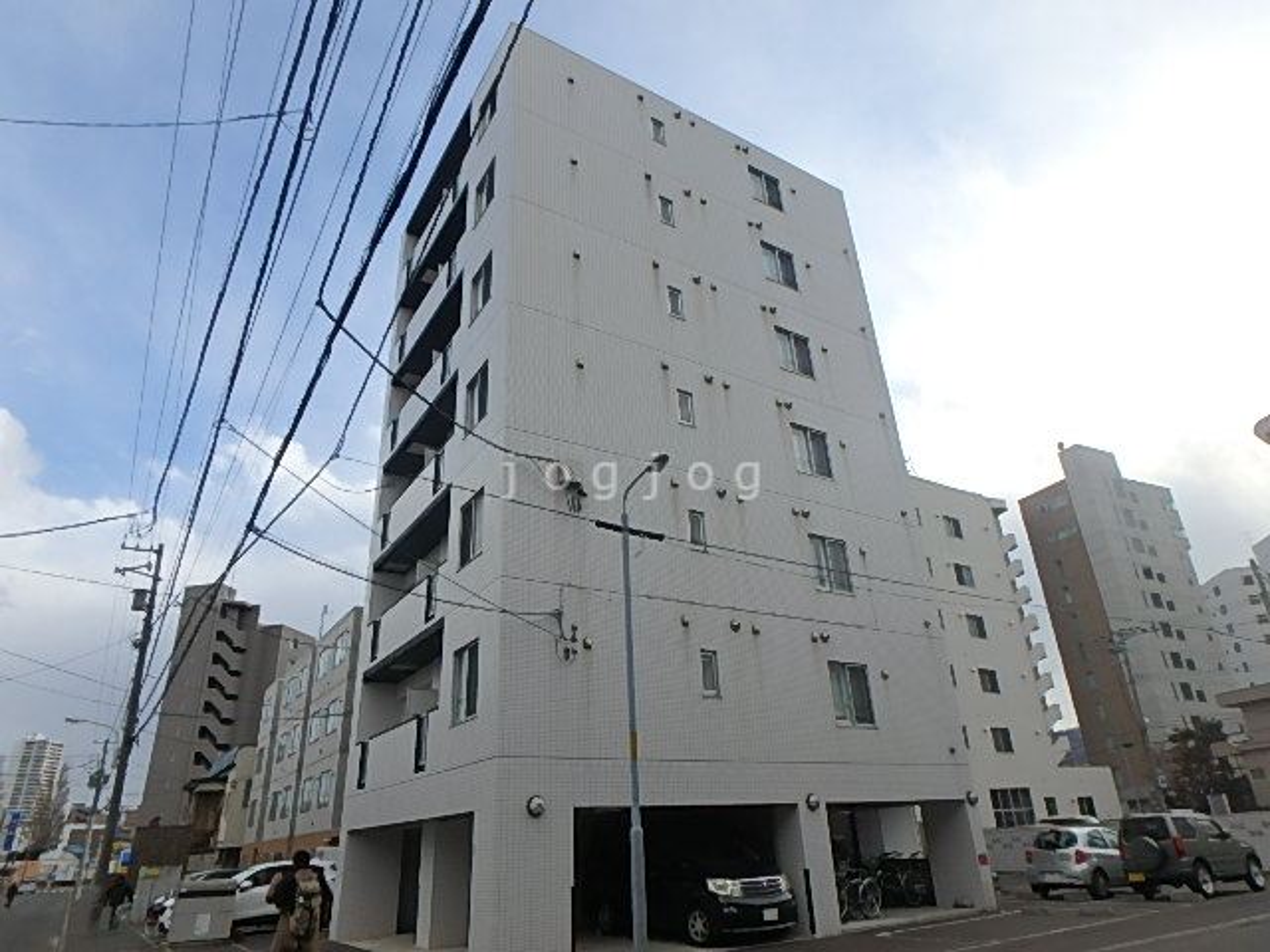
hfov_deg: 79.0
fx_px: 770
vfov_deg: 63.4
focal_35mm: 21
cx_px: 635
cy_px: 476
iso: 125
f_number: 6
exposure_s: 1/500
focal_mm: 3.7
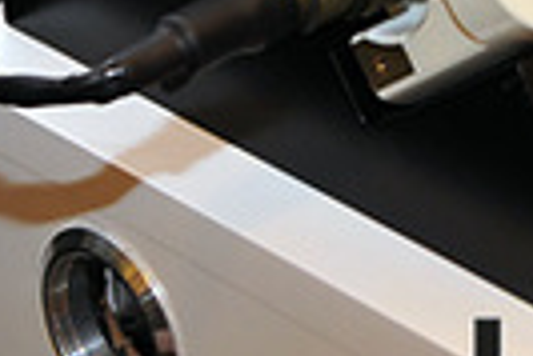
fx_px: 3557
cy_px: -320
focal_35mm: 240
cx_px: 745
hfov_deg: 8.4
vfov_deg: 5.6
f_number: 5
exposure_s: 1/60
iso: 640
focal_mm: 50
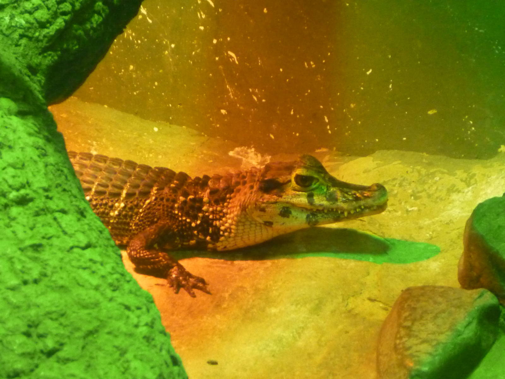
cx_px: 252
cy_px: 190
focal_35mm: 127
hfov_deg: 15.5
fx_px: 1853
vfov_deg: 11.7
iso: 800
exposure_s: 1/10
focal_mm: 16.5
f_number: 5.1
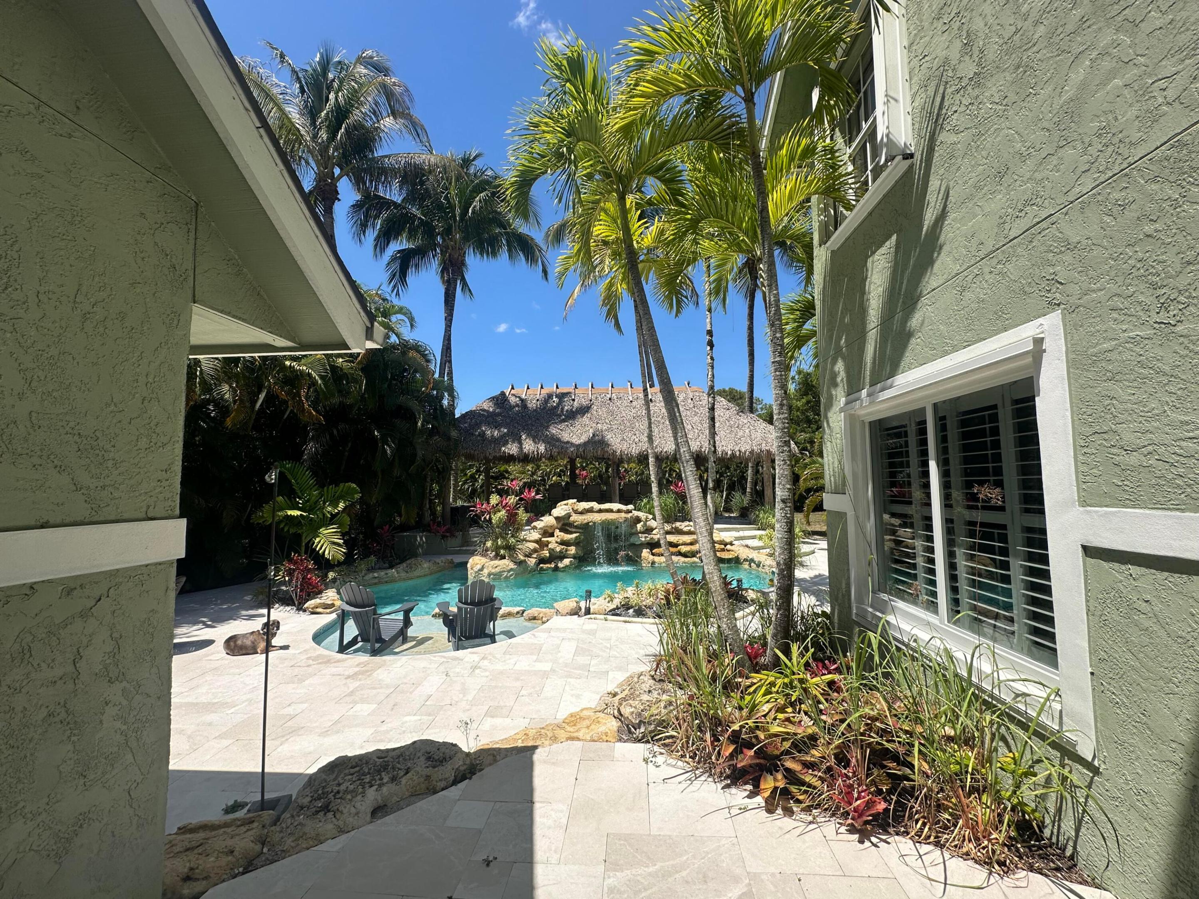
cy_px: 450
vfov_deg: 85.7
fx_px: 485
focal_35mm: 14
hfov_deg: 102.1
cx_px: 600
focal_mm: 2.22
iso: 40
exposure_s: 1/1742
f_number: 2.2
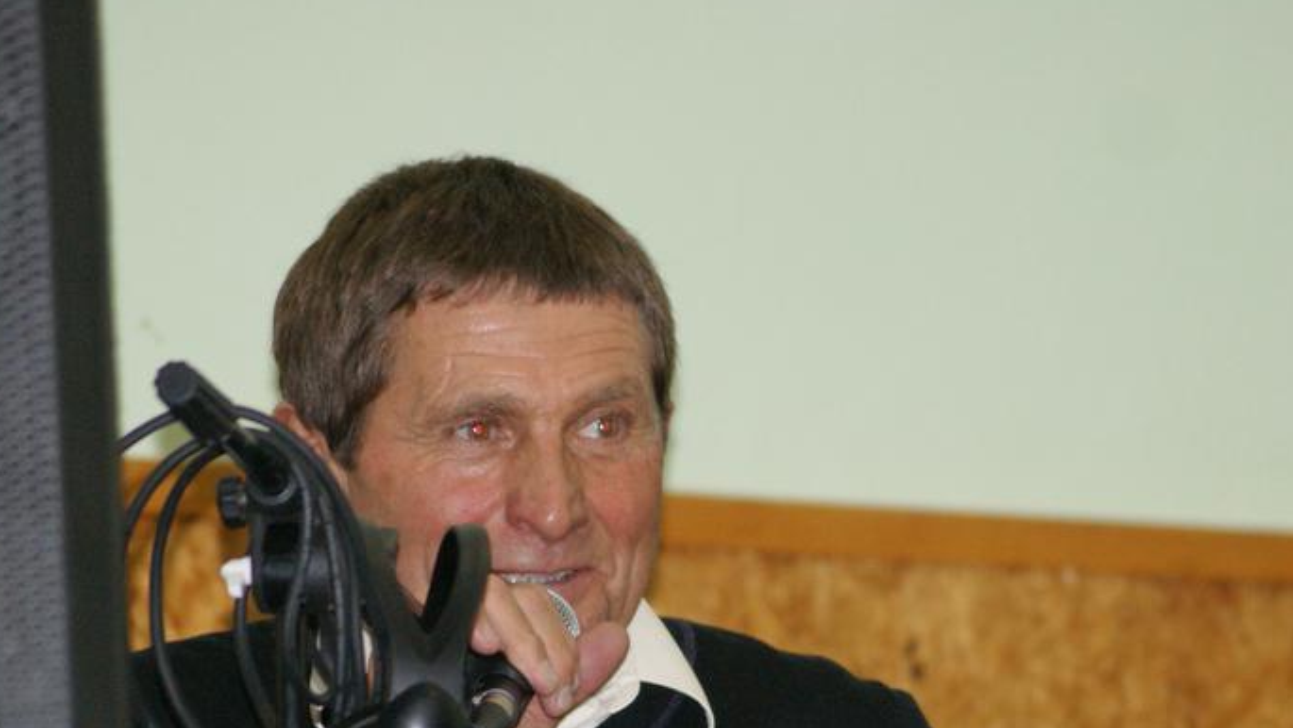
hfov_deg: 5.8
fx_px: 12722
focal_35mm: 371
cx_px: 683
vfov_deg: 3.3
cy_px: 731
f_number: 4.5
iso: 400
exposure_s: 1/125
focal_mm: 135
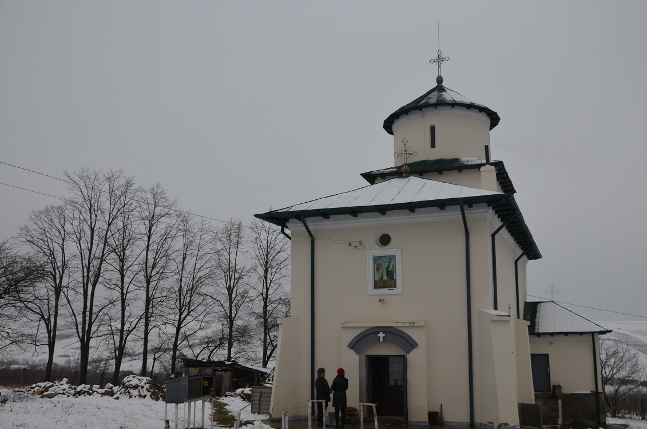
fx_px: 628
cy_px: 218
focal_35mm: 35
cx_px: 342
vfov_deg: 37.7
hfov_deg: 54.5
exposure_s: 1/160
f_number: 6.3
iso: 200
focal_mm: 22
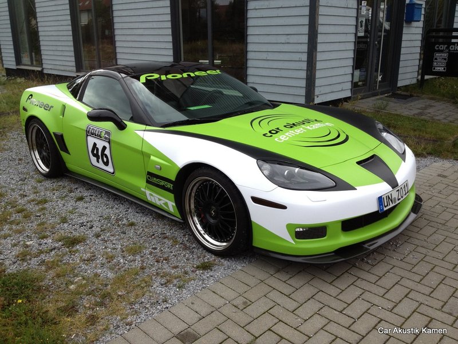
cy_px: 172
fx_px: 463
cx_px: 229
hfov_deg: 52.6
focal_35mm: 35
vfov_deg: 40.7
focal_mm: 4.28
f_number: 2.4
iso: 64
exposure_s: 1/642
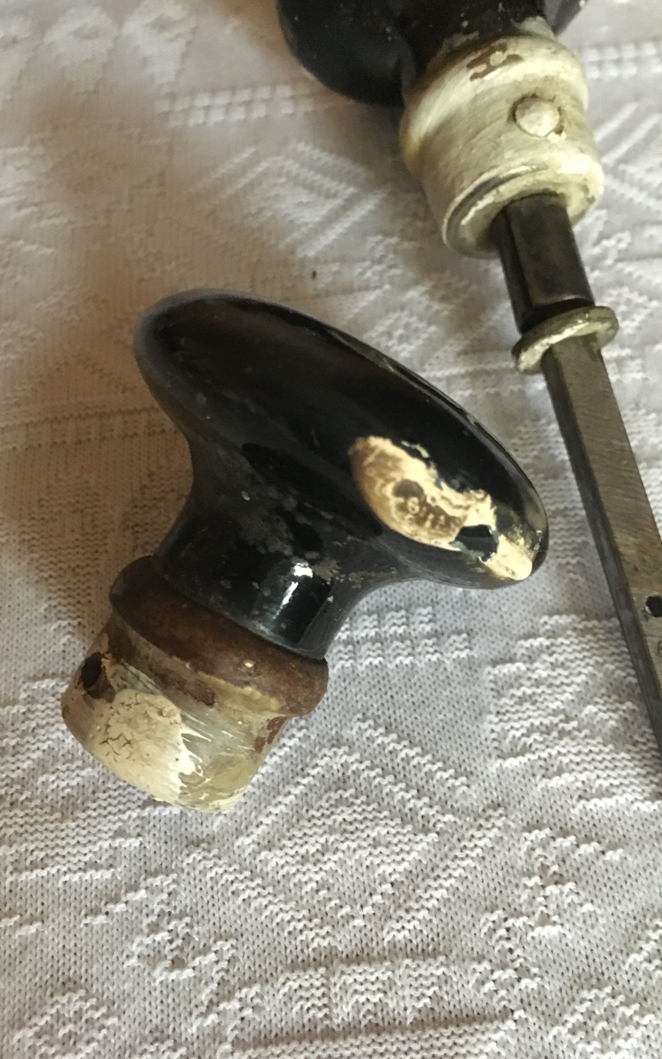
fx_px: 895
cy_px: 528
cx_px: 336
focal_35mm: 31
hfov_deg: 40.6
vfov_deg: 61.2
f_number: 2.2
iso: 400
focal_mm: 4.15
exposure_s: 1/17
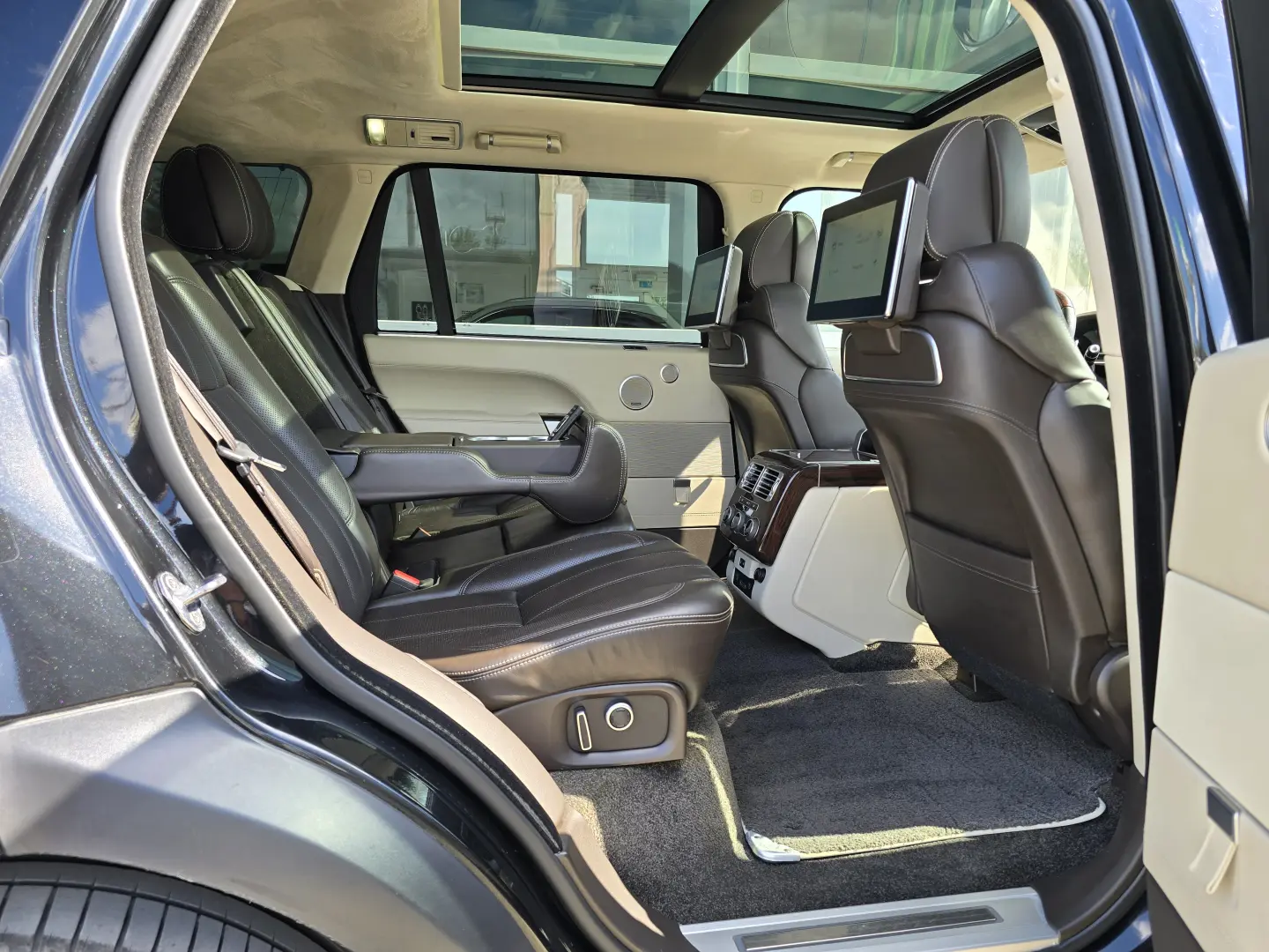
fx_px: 843
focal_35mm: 23
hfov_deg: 73.9
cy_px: 476
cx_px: 634
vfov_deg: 58.9
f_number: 1.7
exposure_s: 1/180
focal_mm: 6.3
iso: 25
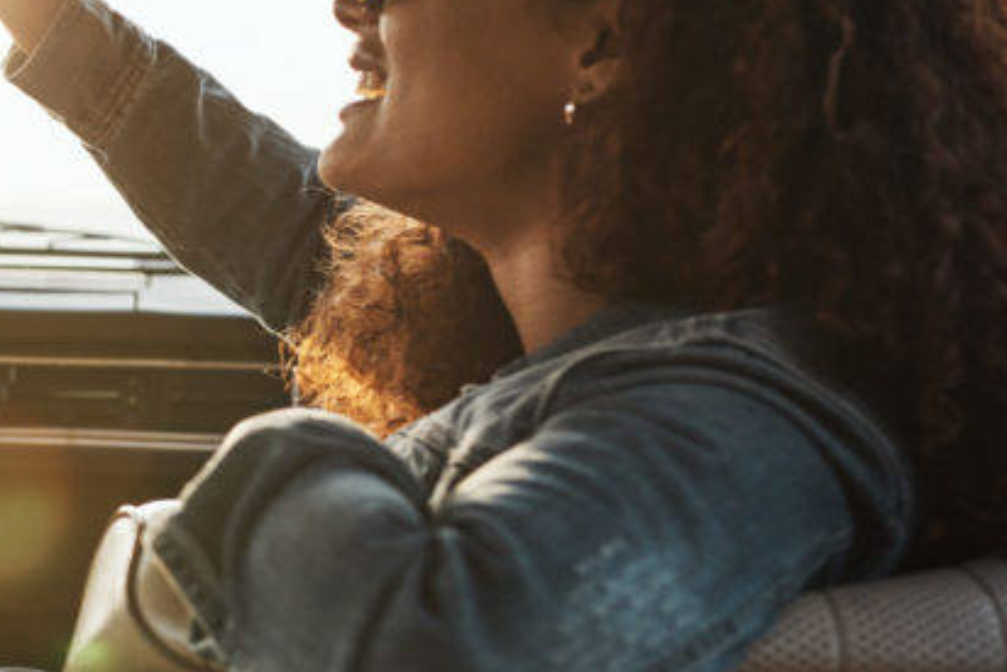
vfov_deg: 15.7
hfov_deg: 21.8
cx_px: -166
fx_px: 2434
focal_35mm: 87
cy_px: 276
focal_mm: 35
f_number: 3.2
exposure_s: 1/200
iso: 125
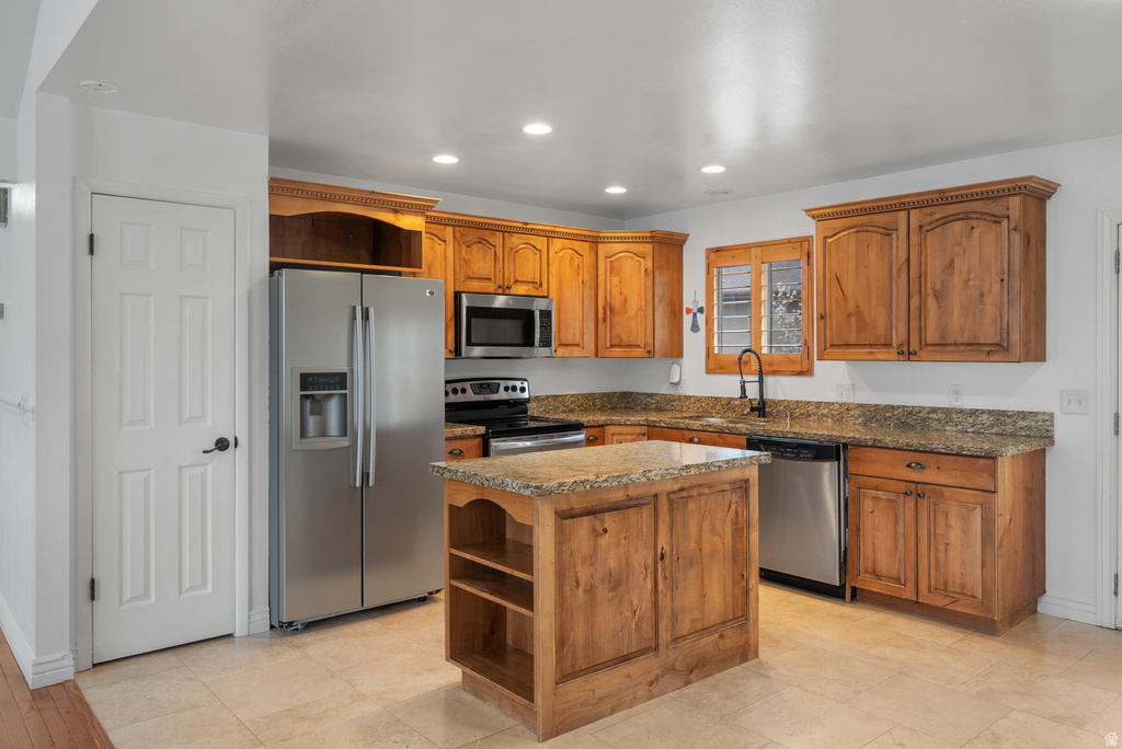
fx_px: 748
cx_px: 561
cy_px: 374
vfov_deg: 53.2
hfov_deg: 73.7
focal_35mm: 24
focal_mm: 24
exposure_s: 1/2
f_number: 8
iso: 500
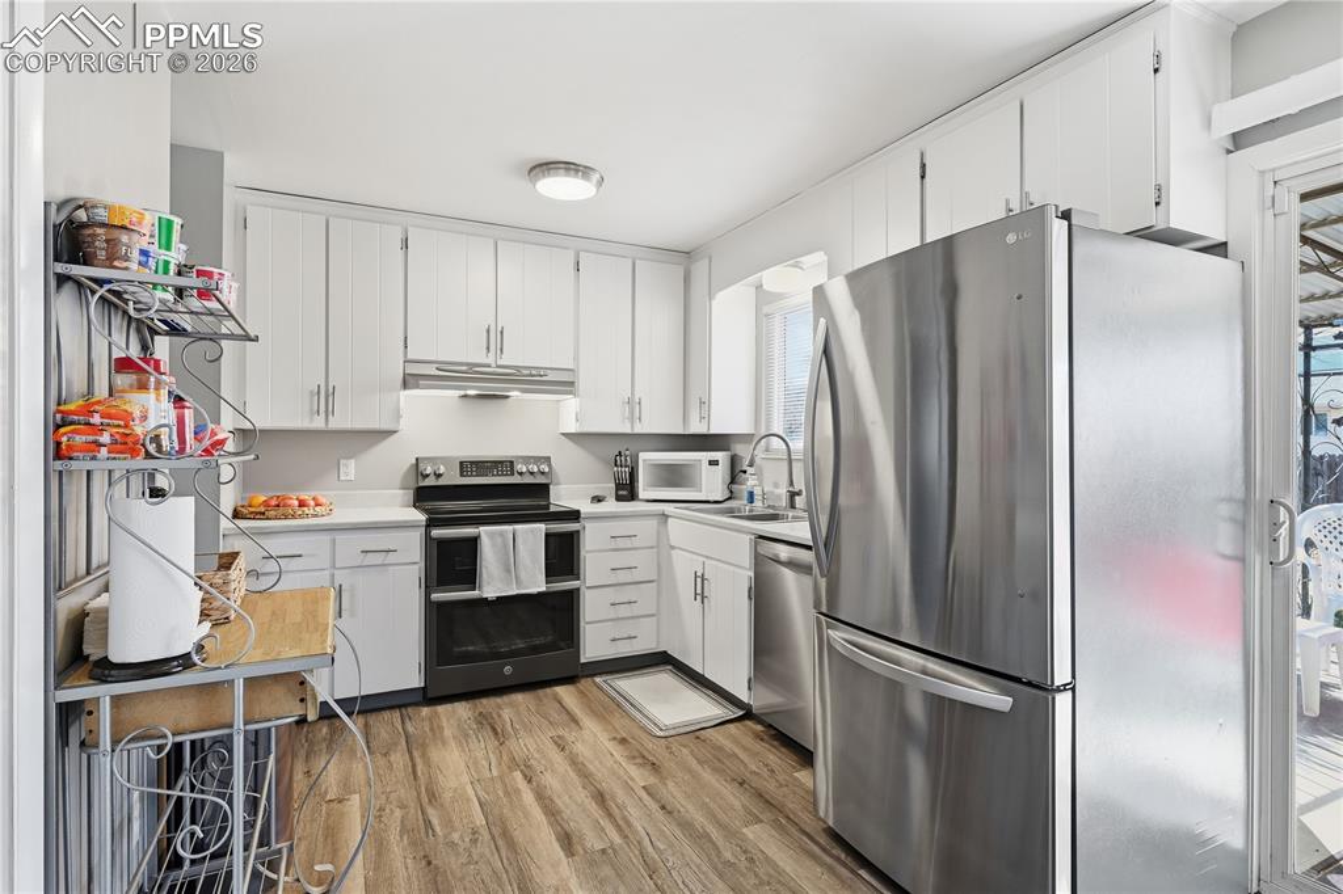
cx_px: 672
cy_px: 447
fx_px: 671
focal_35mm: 18
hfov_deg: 90.0
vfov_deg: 67.3
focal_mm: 18
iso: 800
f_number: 11
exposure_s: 1/50
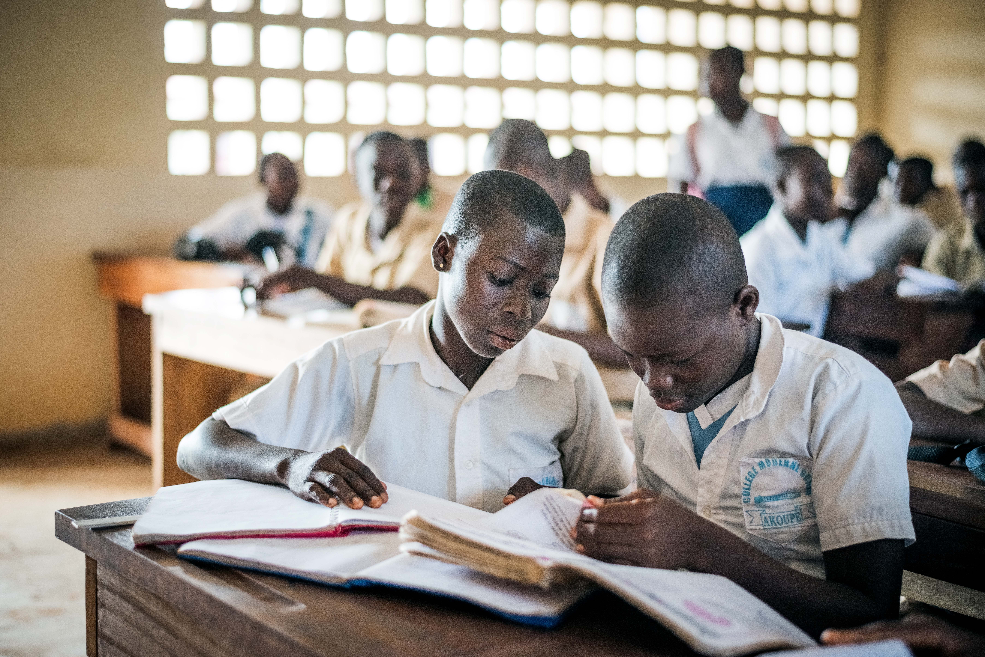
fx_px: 1368
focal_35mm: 50
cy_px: 328
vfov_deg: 27.0
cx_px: 492
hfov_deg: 39.6
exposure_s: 1/160
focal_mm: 50
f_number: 1.8
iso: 800
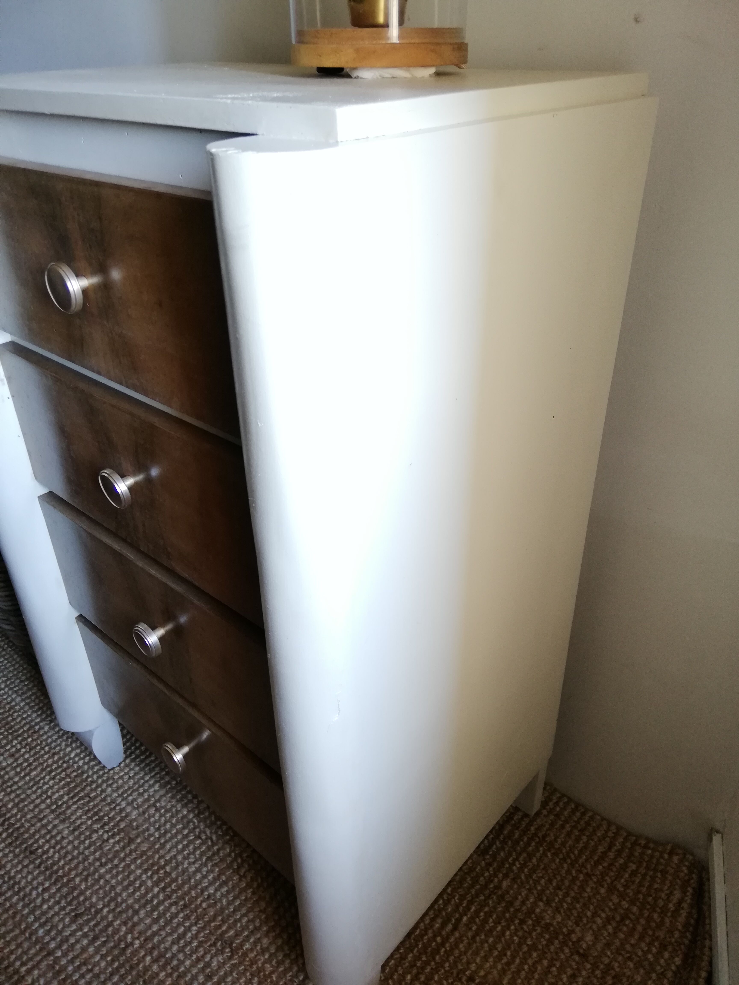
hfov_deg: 51.4
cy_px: 492
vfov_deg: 65.3
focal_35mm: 27
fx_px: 769
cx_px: 370
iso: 250
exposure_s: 1/30
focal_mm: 3.81
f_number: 2.2
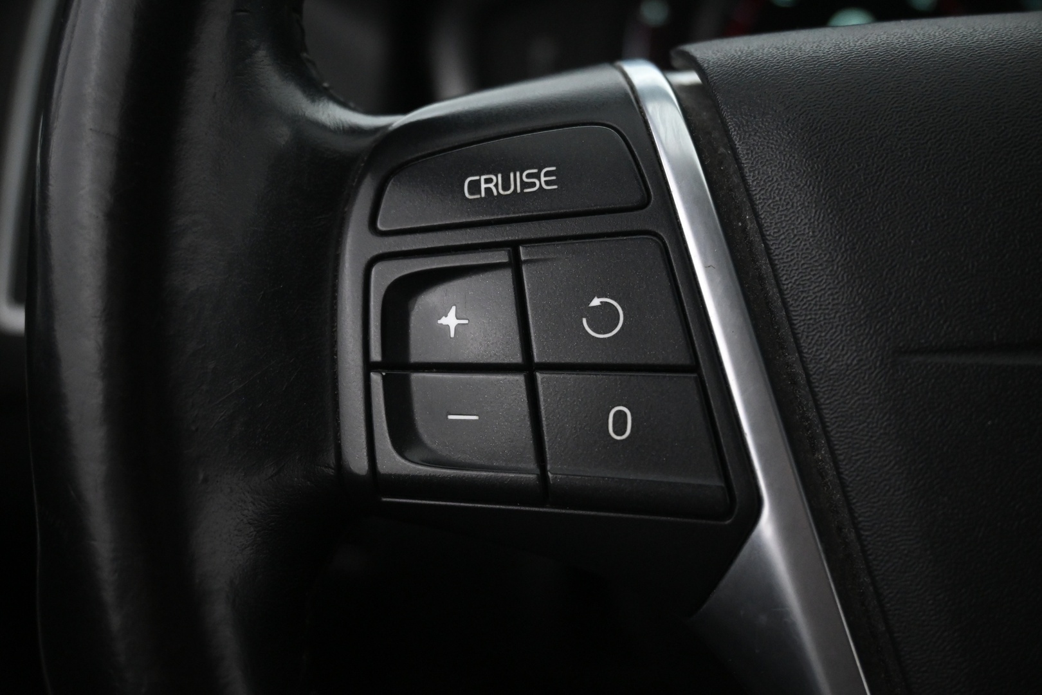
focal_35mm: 38
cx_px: 521
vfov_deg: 35.5
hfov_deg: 51.3
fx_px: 1085
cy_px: 348
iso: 2800
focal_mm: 25
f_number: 4.2
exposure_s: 1/40
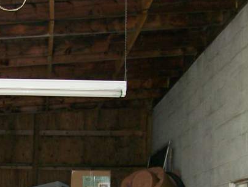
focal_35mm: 91
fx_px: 652
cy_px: 218
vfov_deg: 15.7
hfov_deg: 20.9
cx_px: 6
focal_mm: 6
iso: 140
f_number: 2.7
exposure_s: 1/64
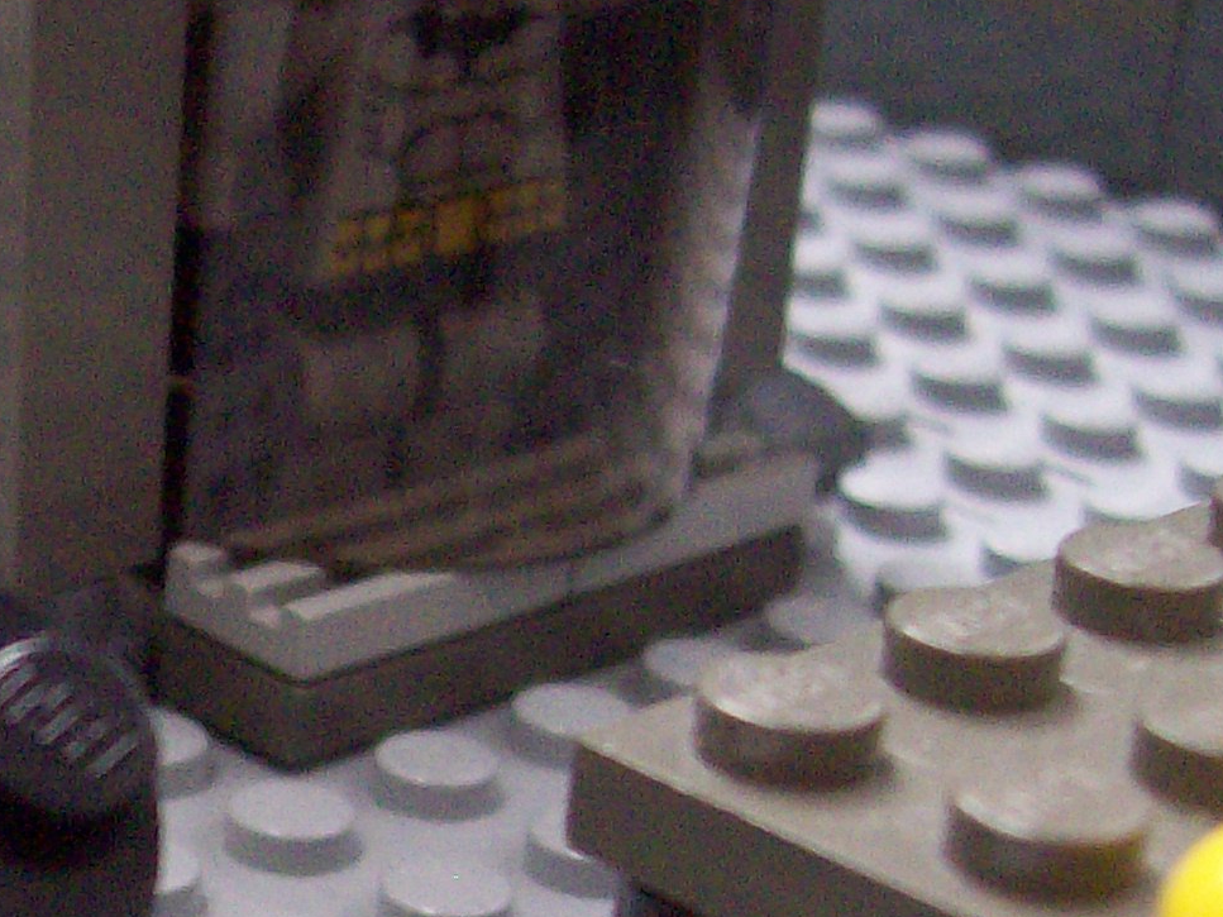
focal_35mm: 106
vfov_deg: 13.8
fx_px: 3745
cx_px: -379
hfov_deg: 17.4
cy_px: 845
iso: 148
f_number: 2.7
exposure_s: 1/32
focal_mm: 6
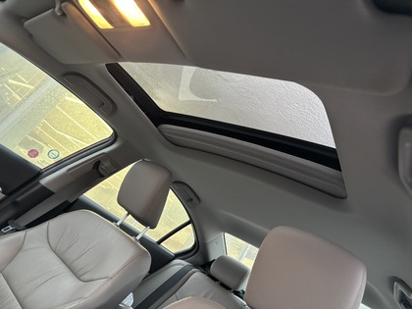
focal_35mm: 26
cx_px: 206
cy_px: 154
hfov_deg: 67.3
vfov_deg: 53.1
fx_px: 309
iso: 400
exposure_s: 1/50
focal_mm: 5.96
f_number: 1.6
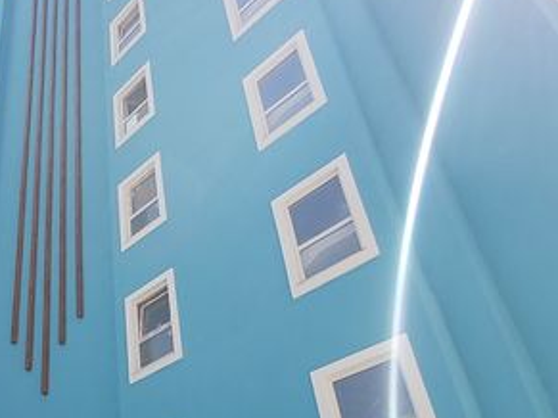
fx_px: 532
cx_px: 38
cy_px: 364
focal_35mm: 33
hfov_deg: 48.5
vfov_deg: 40.2
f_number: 2.2
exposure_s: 1/546
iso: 40
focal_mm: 1.42
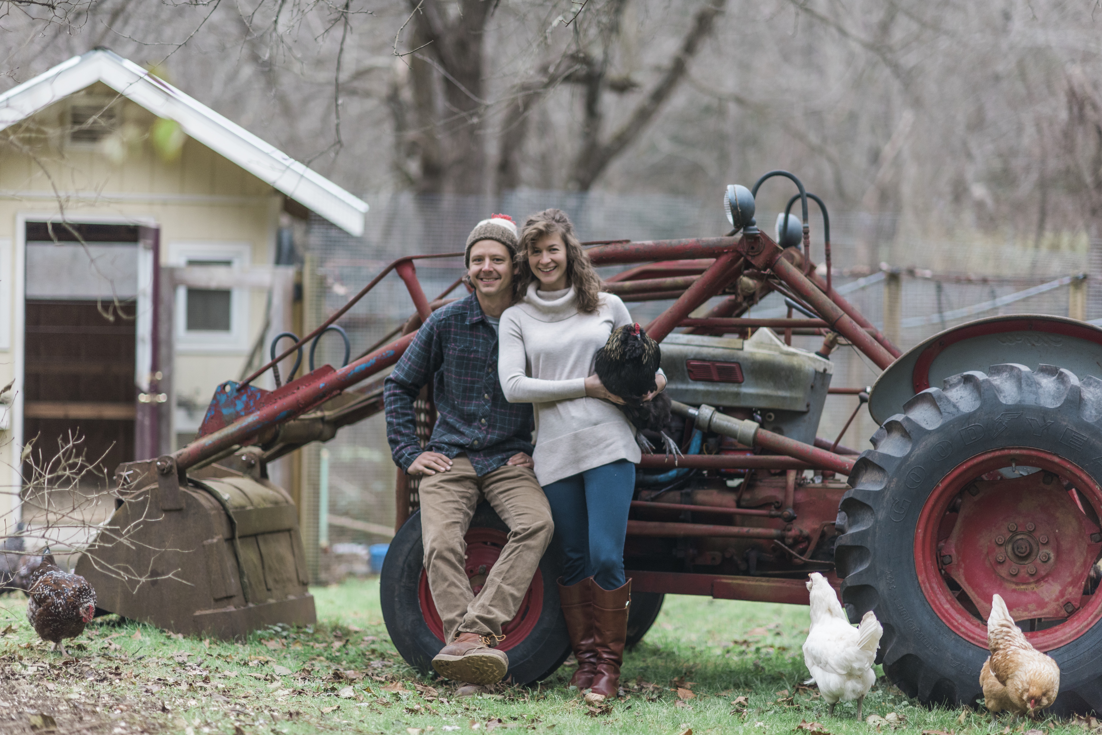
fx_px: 2603
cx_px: 551
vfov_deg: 16.1
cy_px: 368
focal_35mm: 85
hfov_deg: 23.9
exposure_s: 1/2000
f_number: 1.4
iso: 640
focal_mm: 85
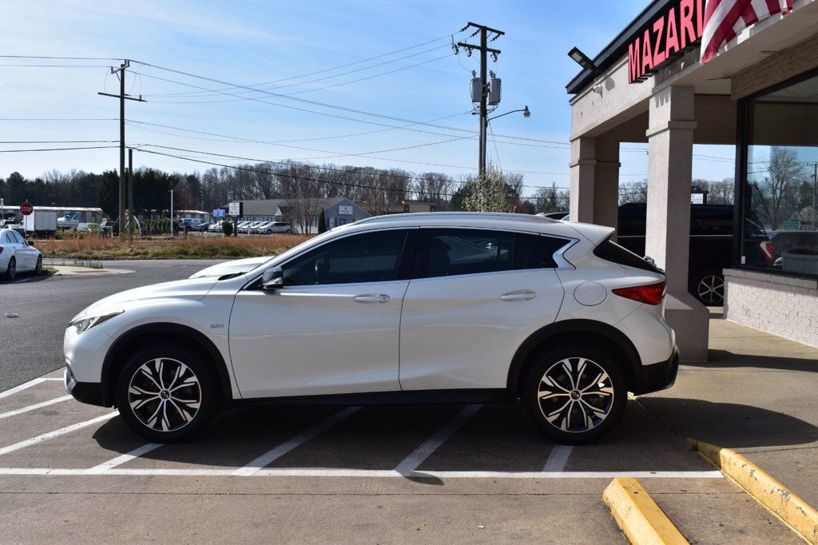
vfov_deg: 36.8
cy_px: 272
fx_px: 818
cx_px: 409
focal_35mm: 36
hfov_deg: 53.1
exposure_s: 1/500
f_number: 11
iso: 220
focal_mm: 24
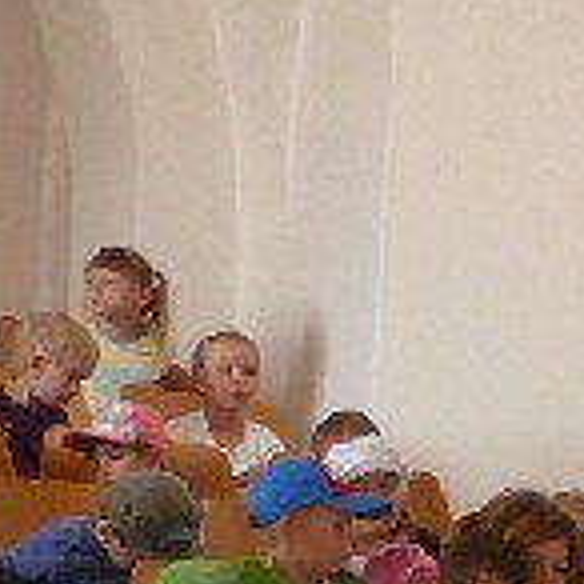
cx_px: 2132
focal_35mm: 255
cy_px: 1180
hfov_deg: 6.0
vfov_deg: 6.6
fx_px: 4867
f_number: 2.8
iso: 200
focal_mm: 7.4
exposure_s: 1/30
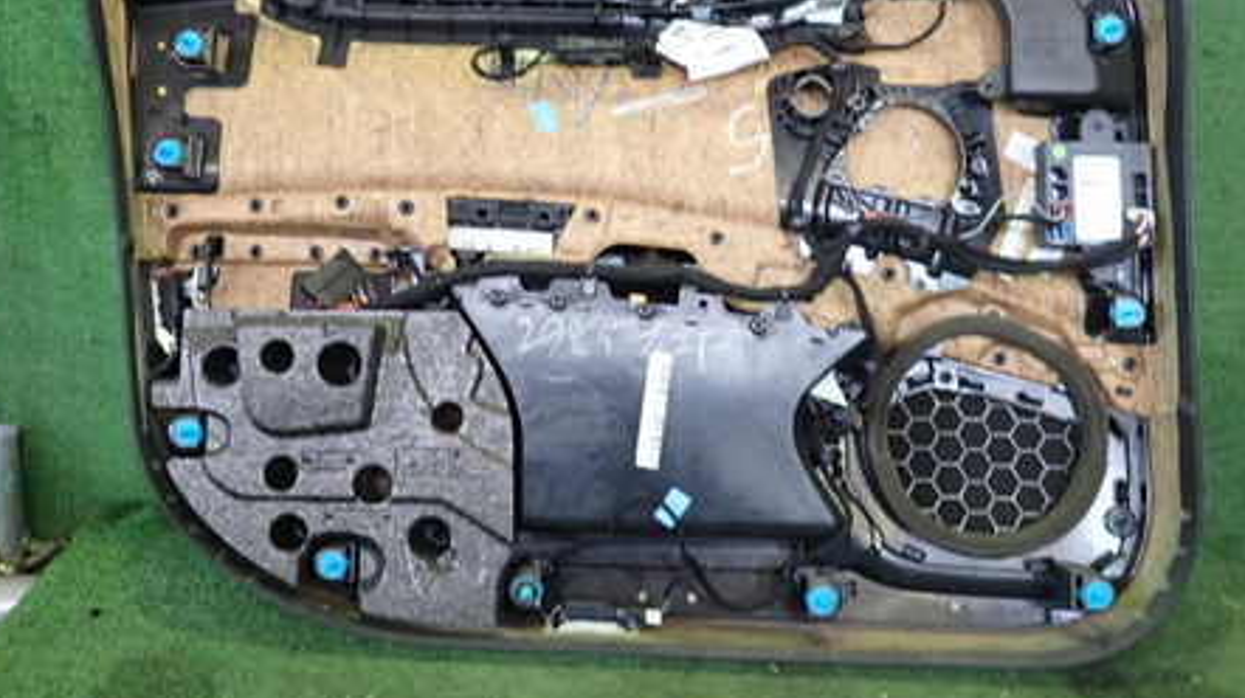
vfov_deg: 31.6
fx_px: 1221
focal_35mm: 37
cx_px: 583
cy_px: 225
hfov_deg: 54.0
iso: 250
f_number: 2
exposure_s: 1/30
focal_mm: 4.5
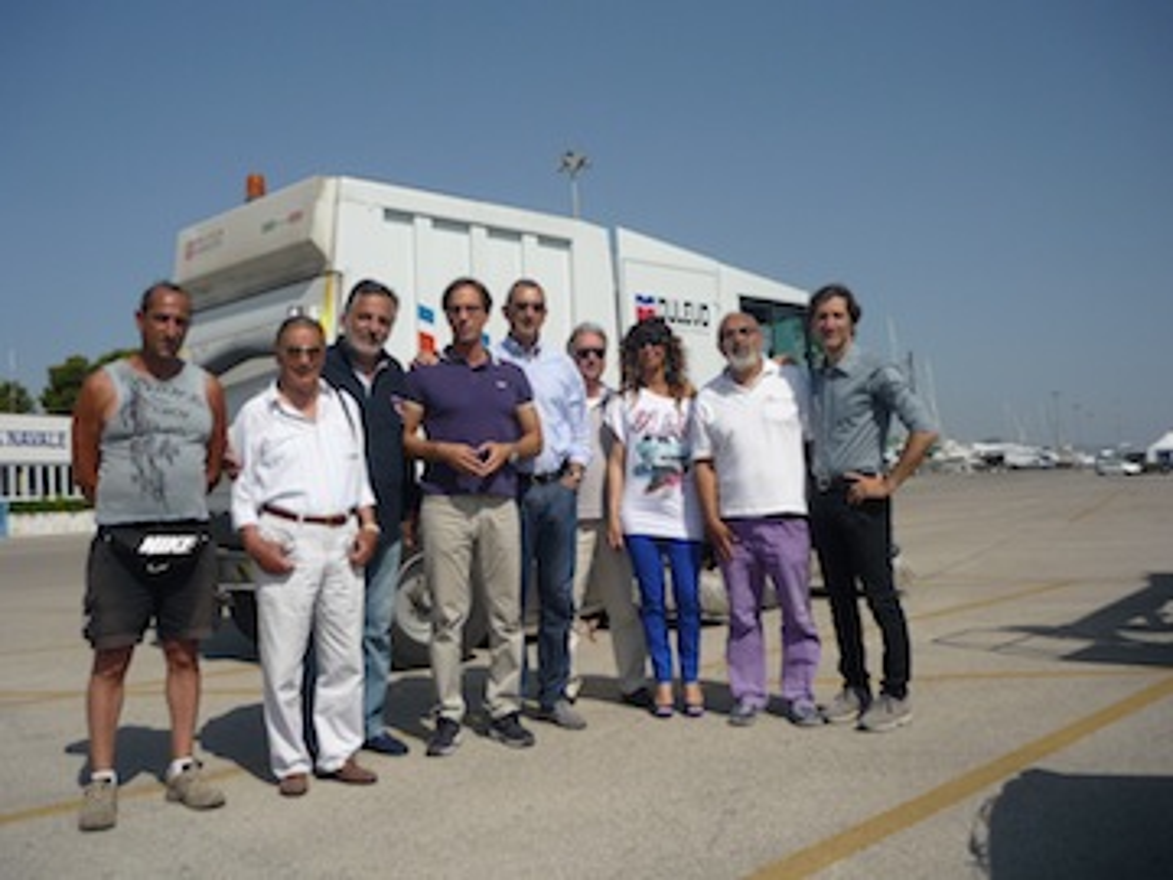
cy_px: 440
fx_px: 1118
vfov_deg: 42.9
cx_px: 586
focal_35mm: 33
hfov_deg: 55.4
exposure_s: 1/400
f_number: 8
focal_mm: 5.5
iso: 100
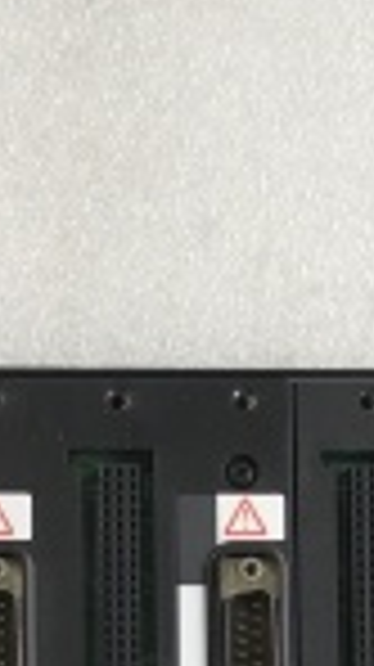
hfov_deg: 9.7
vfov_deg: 16.9
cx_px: 81
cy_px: 698
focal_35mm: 124
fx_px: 2191
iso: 40
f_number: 1.8
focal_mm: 3.99
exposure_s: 1/100
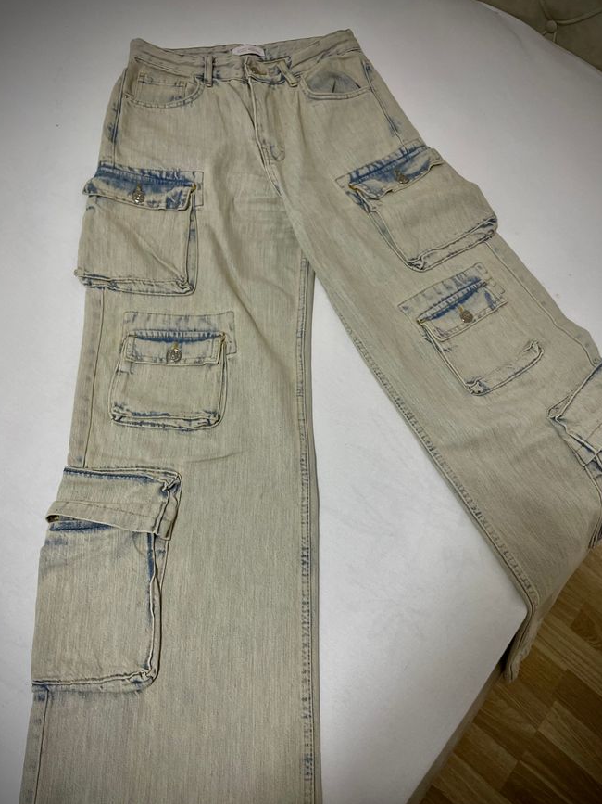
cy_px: 414
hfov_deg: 51.3
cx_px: 301
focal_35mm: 27
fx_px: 626
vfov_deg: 65.3
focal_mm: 4.2
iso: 80
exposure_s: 1/100
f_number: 1.6
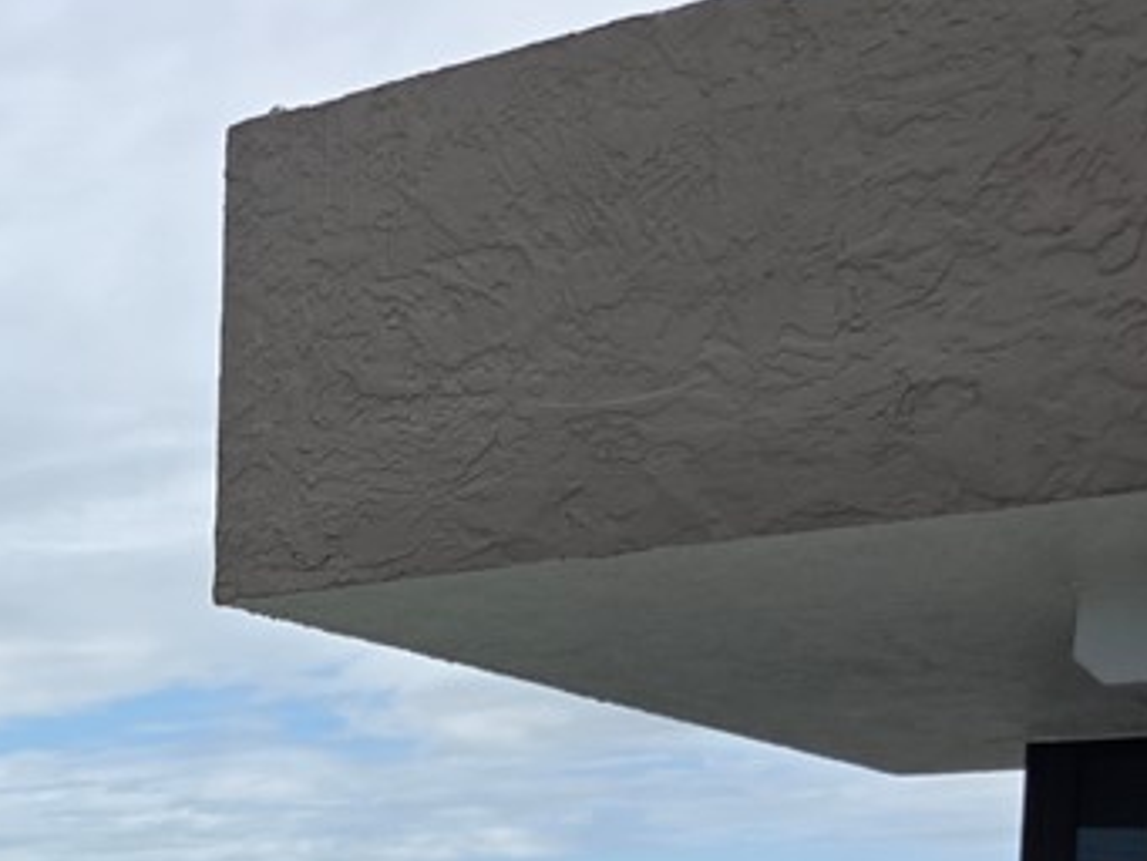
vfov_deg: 19.5
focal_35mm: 69
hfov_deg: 23.3
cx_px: -511
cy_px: 1147
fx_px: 2287
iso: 80
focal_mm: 6.3
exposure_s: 1/7626
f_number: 1.7
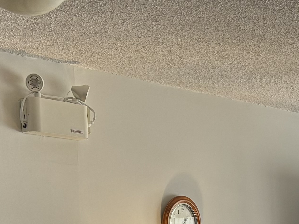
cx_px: 278
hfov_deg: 16.4
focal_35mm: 118
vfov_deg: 11.1
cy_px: 485
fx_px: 1019
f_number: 1.6
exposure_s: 1/60
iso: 80
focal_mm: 5.96
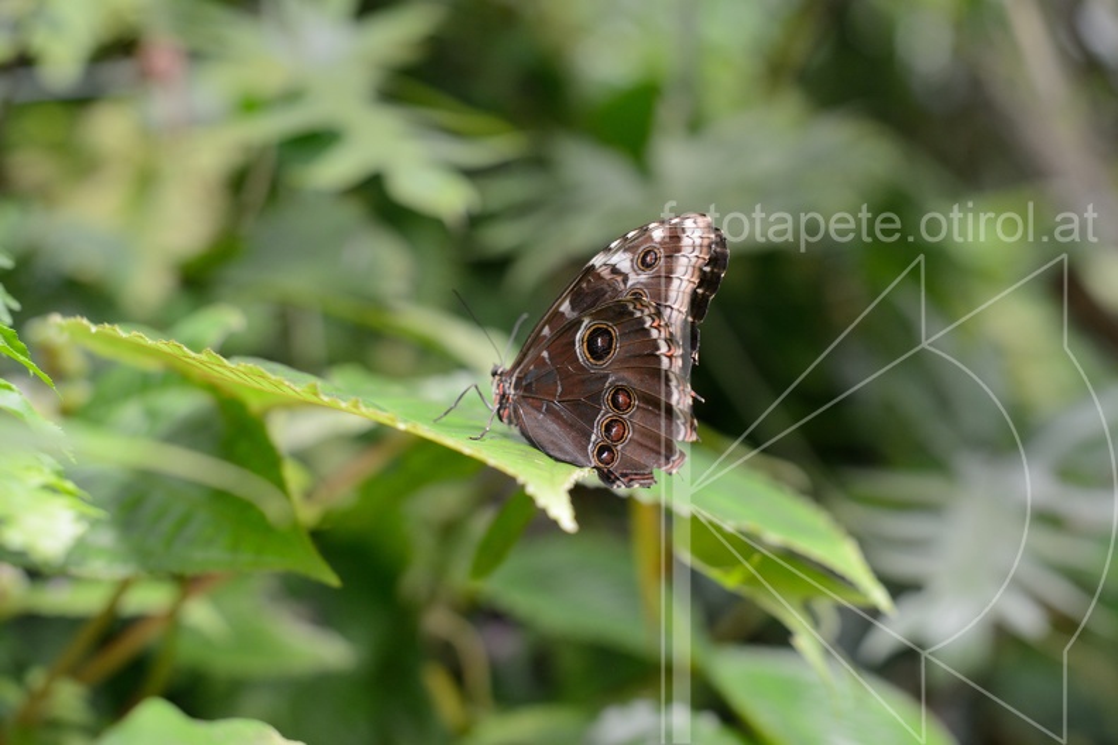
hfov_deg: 39.6
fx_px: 1553
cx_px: 559
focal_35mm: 50
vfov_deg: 27.0
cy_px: 372
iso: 1250
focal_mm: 50
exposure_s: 1/250
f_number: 3.5
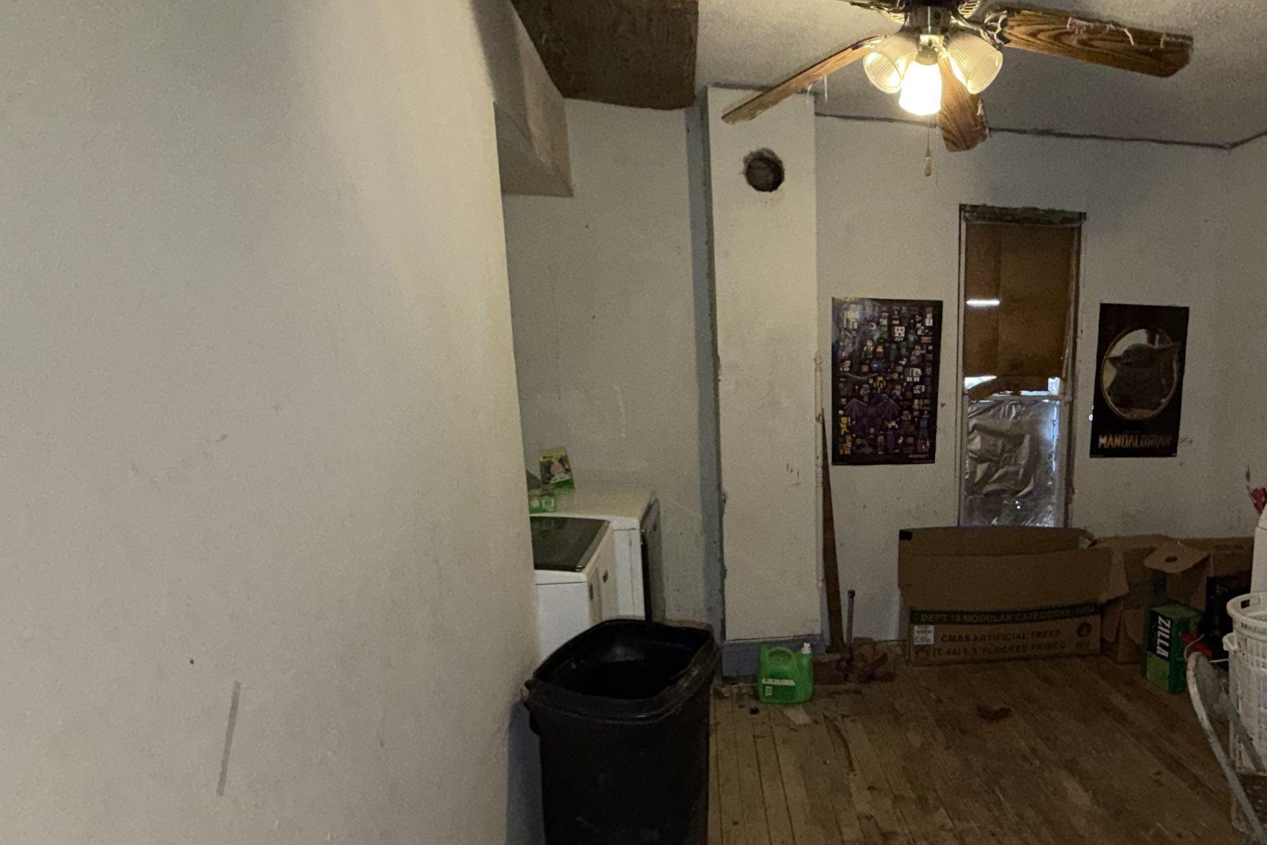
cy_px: 508
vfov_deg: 54.7
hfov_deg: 72.1
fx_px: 809
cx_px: 910
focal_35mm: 23
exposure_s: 1/60
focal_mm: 2.22
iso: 250
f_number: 2.2
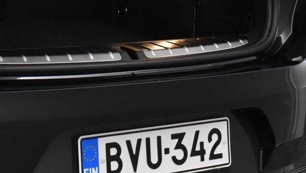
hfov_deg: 20.1
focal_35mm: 104
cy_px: -50
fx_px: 844
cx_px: 23
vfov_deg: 11.4
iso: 3200
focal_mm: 26
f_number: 5.6
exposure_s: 1/125
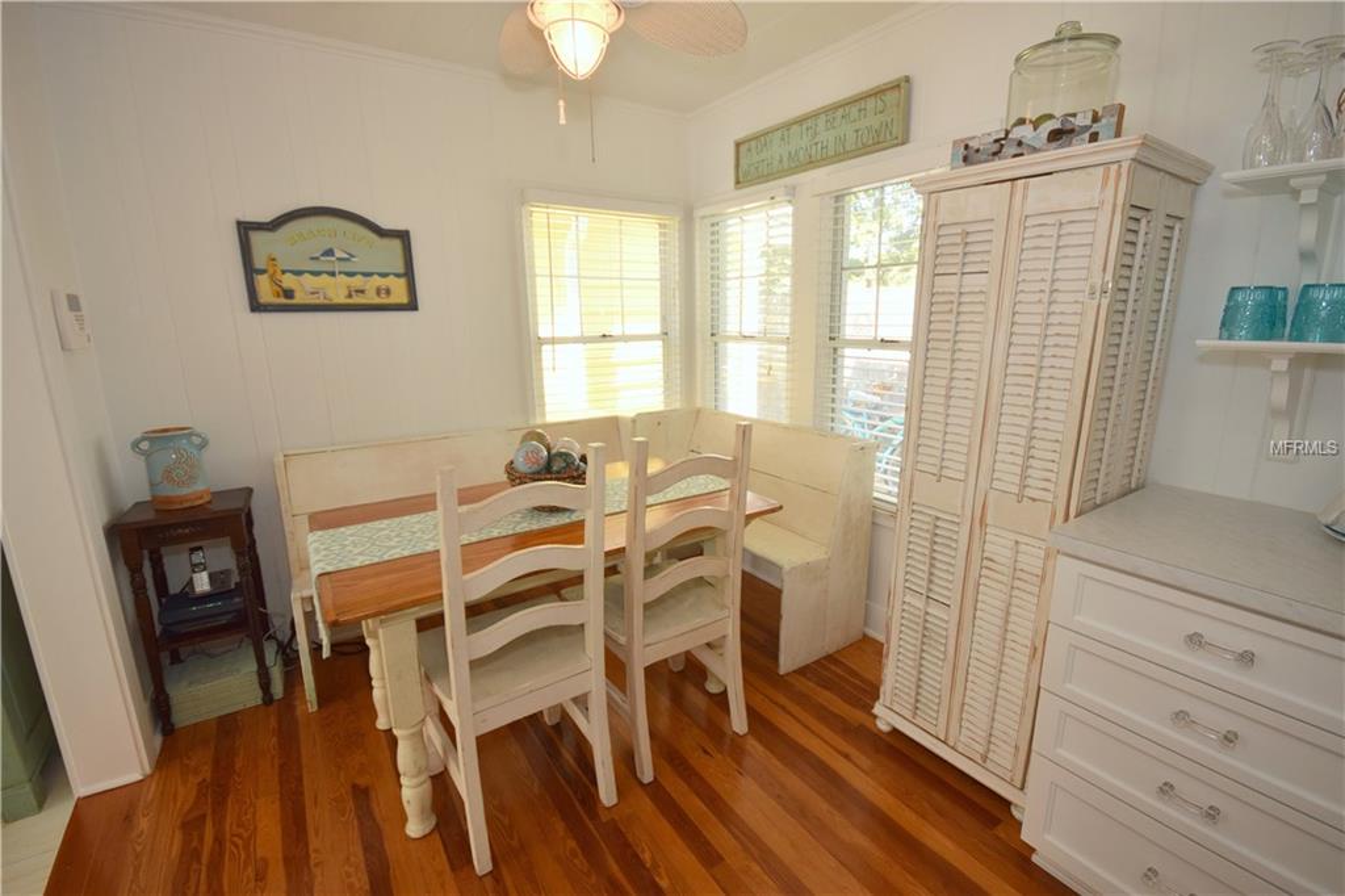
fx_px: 560
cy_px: 448
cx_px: 672
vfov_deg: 77.3
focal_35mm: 15
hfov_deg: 100.4
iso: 560
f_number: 5.6
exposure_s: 1/125
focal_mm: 10
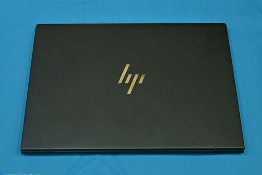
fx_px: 488
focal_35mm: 67
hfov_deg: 30.1
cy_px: 91
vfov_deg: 20.3
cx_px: 128
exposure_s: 1/60
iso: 1250
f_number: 5.6
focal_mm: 42
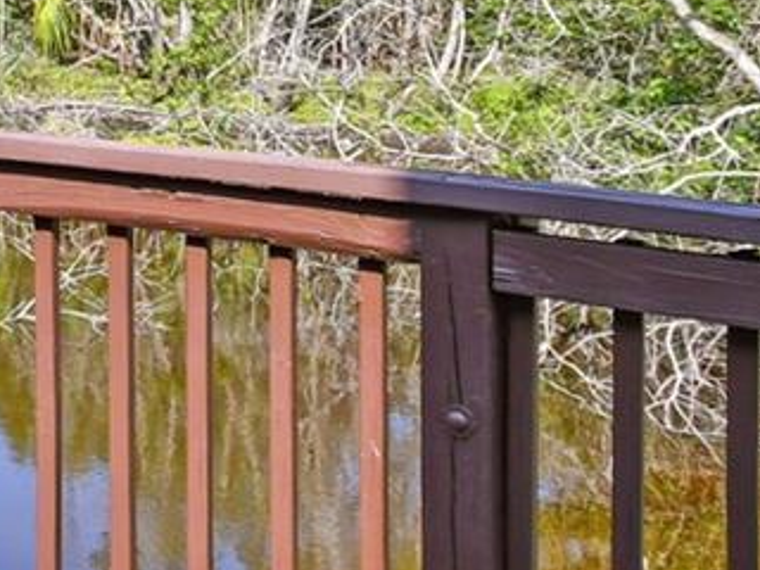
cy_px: -140
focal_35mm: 72
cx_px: -667
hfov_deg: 19.2
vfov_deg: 19.1
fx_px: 1581
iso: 100
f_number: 7.1
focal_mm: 10
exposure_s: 1/250
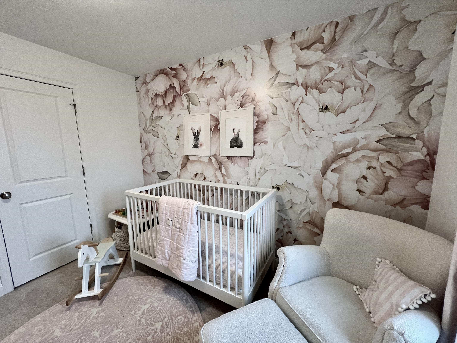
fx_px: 172
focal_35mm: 13
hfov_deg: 106.2
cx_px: 228
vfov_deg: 89.9
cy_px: 172
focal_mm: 1.57
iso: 125
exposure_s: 1/60
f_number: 1.8
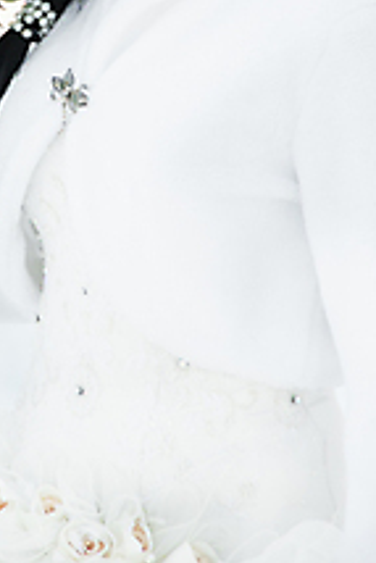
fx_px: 5271
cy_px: 55
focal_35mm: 337
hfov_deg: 4.1
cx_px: 45
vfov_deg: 6.1
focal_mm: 120
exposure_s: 1/500
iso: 140
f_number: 5.6
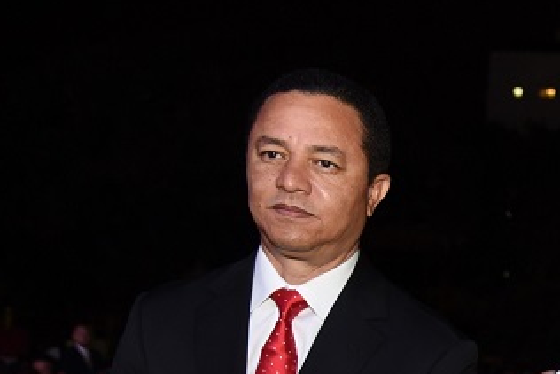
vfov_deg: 13.9
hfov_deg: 19.1
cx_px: 828
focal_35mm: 94
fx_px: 1463
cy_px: 518
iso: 1000
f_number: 4.5
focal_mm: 30
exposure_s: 1/60
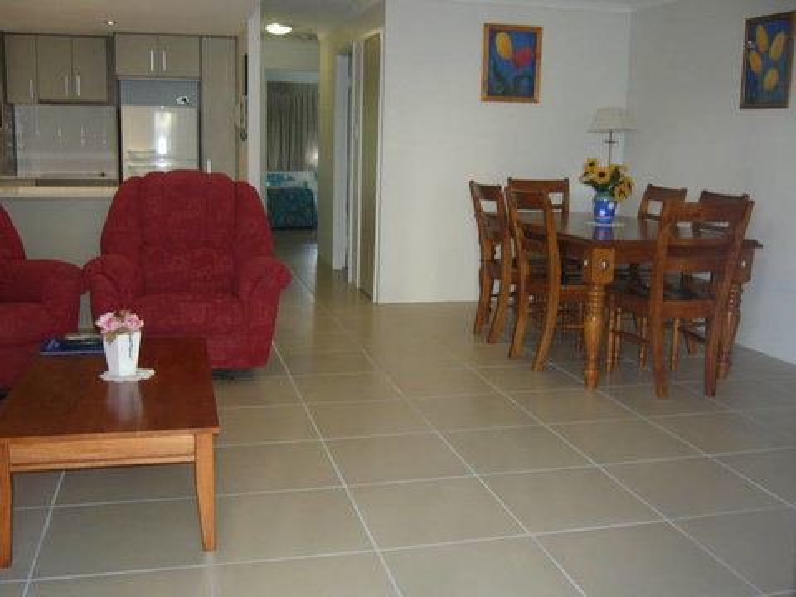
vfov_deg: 40.7
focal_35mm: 35
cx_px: 398
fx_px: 805
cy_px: 298
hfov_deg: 52.6
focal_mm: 5.8
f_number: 2.8
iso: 200
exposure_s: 1/60
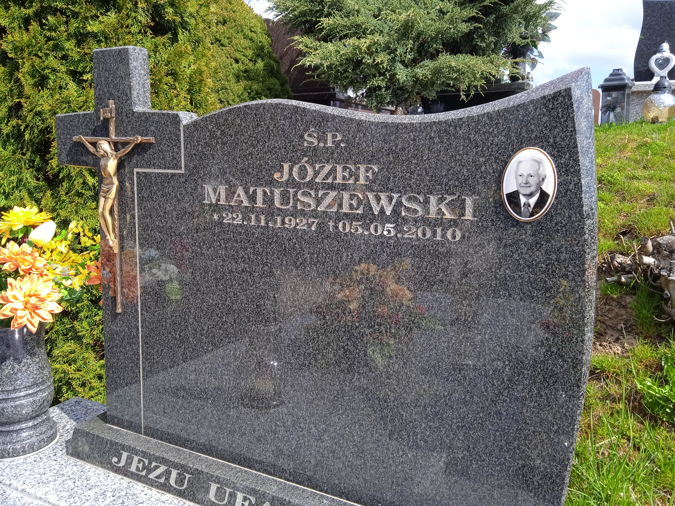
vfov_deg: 49.7
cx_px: 338
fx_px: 546
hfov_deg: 63.4
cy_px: 253
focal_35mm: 28
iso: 100
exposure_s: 1/399
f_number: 2.2
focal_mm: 3.43
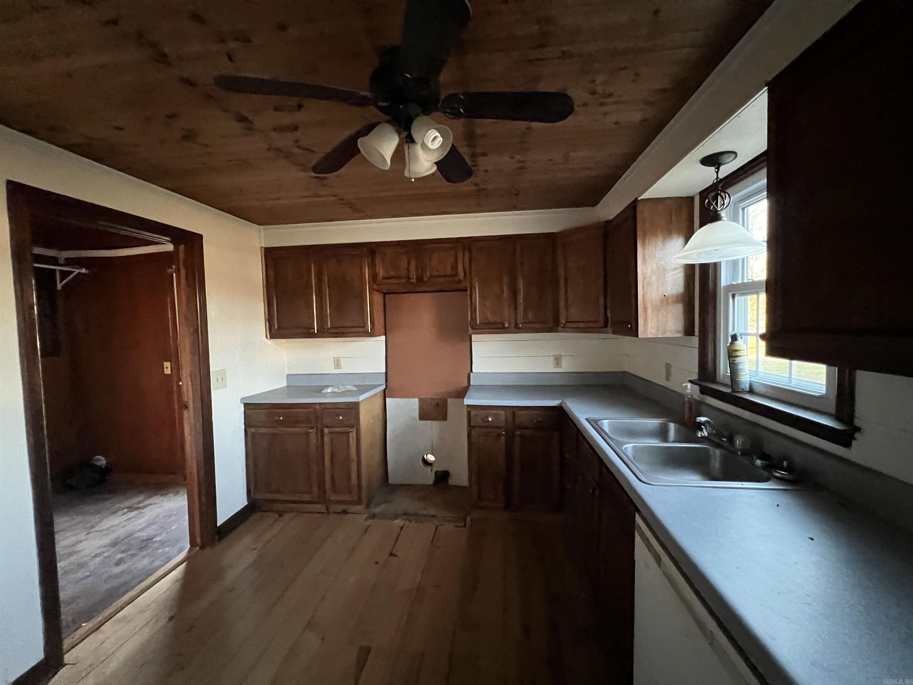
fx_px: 343
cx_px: 456
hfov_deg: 106.2
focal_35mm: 13
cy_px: 342
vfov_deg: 89.9
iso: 1250
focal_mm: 1.57
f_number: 1.8
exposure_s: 1/38
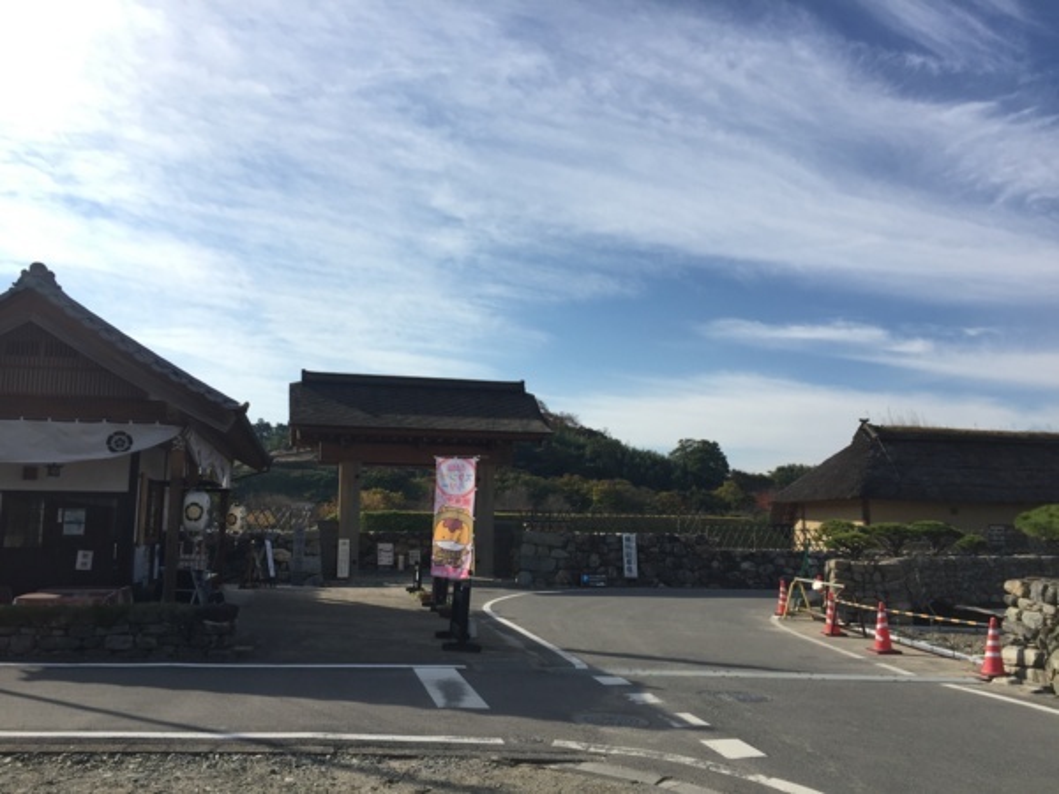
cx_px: 530
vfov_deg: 48.2
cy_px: 397
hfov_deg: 61.7
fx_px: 887
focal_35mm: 29
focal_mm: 4.15
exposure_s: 1/1799
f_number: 2.2
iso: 32
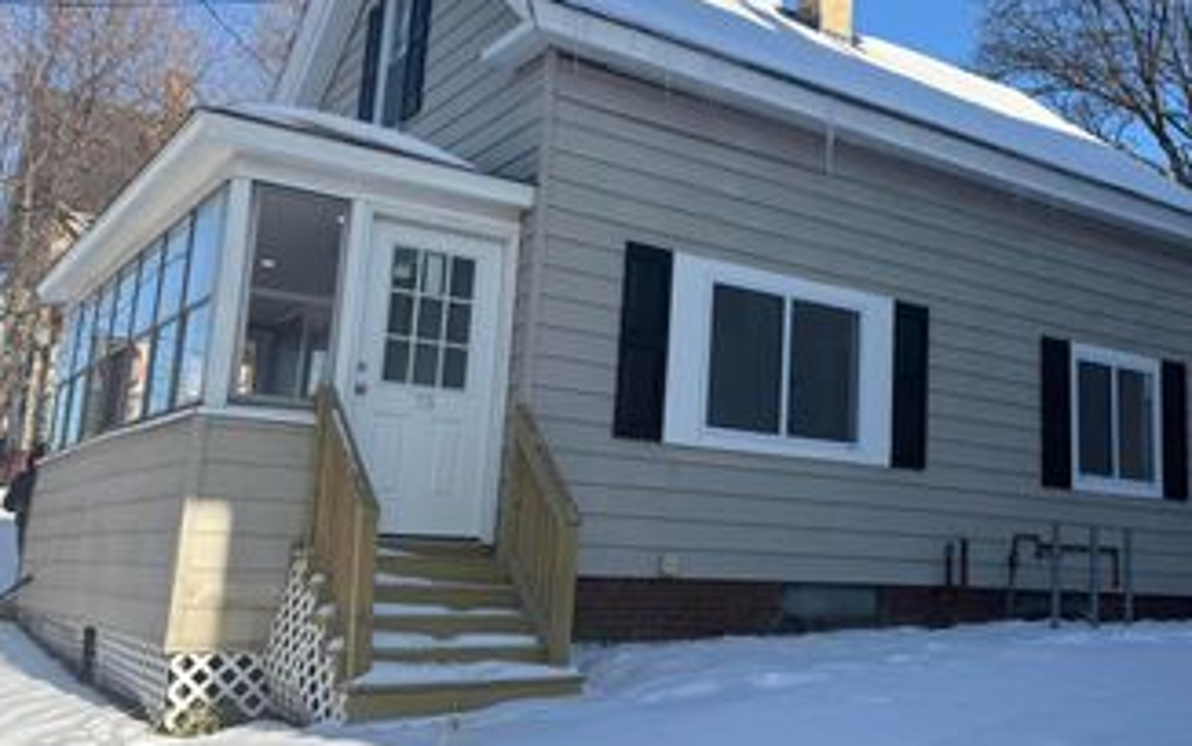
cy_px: 364
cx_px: 878
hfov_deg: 48.6
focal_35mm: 39
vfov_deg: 32.8
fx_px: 1267
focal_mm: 6.76
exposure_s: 1/3584
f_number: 1.78
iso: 100
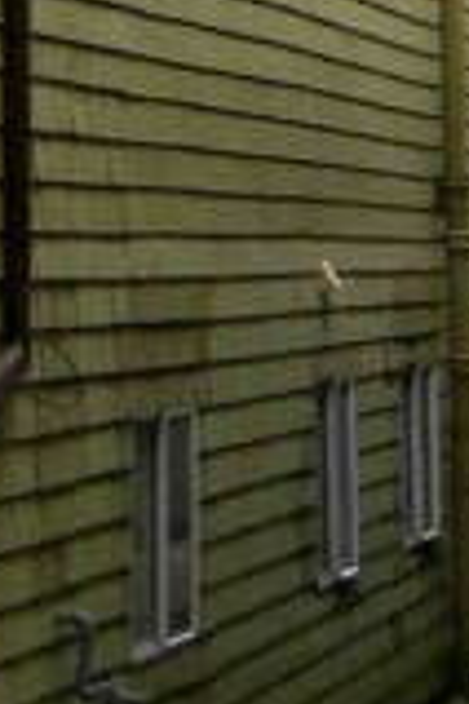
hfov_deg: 7.1
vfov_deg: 11.2
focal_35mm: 174
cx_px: -916
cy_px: -452
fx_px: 3400
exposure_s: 1/123
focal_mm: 4.6
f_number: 4
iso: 64
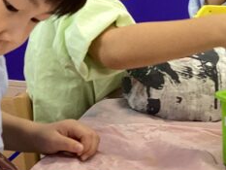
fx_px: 666
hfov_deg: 19.1
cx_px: 49
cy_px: 73
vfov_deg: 14.5
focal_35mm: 102
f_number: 2.4
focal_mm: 3.3
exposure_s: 1/50
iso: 125
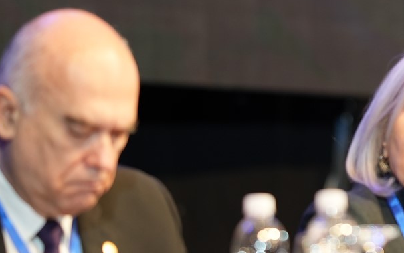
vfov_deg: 3.2
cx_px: 446
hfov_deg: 5.1
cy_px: 76
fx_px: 4516
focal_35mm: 410
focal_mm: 135
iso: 640
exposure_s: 1/200
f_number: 1.8
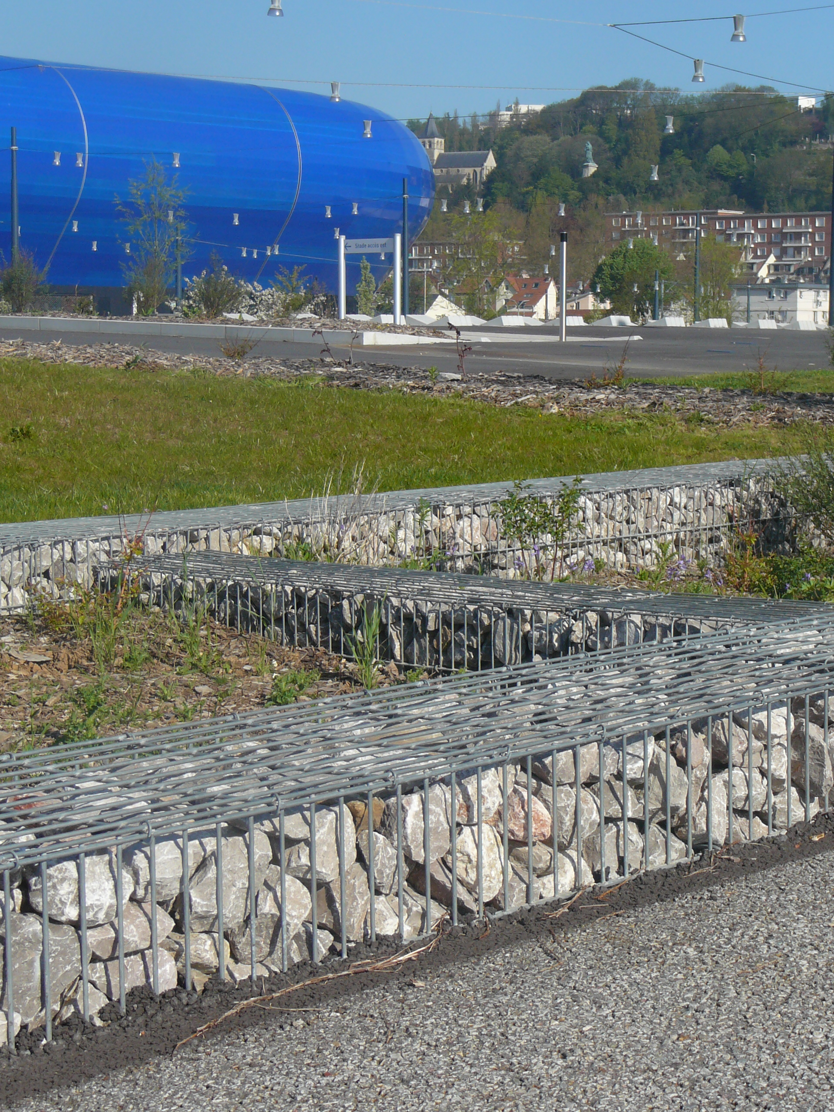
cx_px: 417
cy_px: 556
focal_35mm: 82
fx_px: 2634
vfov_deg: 23.8
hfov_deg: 18.0
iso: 80
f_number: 6.3
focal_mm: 12.2
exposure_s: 1/400
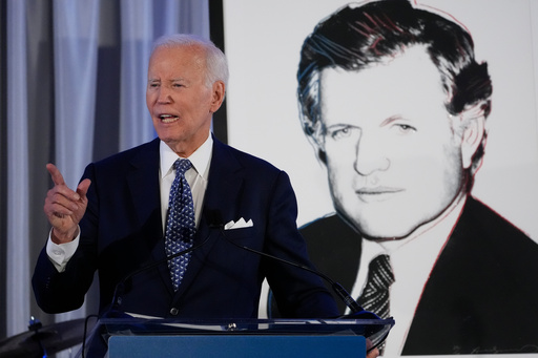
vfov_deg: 6.2
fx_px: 3301
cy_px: 179
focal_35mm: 221
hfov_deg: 9.3
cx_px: 269
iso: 8000
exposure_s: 1/250
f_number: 5.6
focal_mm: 221
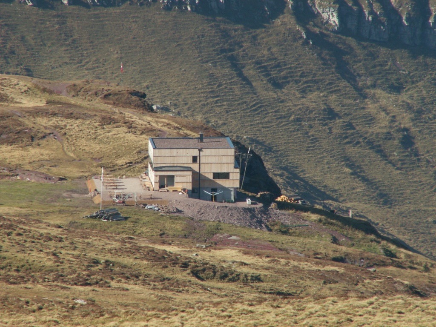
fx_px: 5164
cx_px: 218
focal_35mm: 410
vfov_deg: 3.6
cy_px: 164
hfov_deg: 4.8
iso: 50
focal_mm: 67.95
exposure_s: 1/160
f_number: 7.1
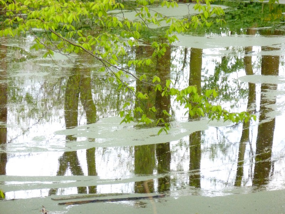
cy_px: 107
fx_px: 2923
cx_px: 142
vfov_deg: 4.2
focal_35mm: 355
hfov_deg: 5.6
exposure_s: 1/100
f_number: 5.9
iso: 400
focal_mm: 63.6
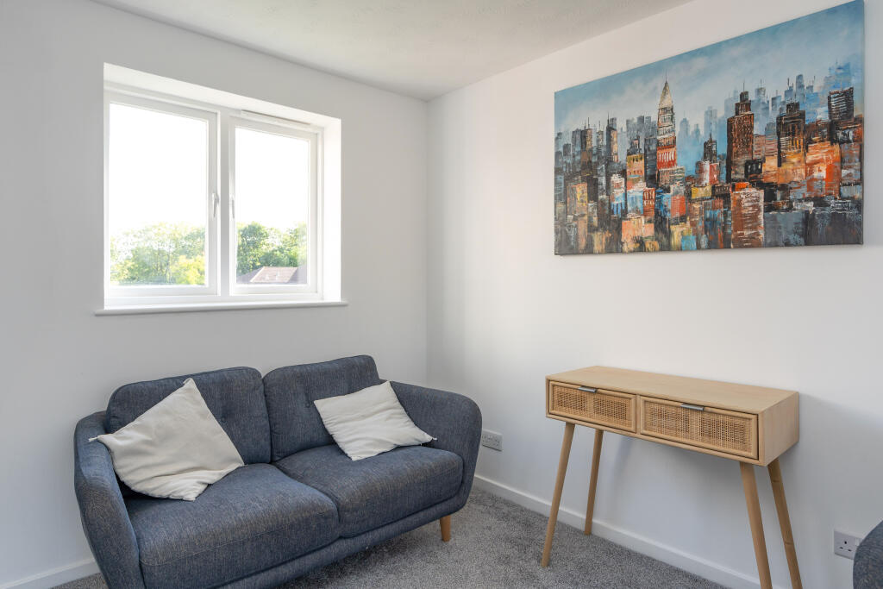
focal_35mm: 21
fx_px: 515
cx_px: 442
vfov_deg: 59.5
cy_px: 294
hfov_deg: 81.2
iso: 320
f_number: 8
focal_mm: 21
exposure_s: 1/60
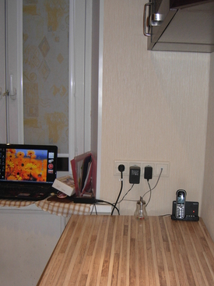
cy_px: 201
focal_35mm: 54
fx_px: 445
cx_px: 126
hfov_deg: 27.0
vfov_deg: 35.0
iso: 52
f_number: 2.7
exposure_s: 1/47.9
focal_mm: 7.5
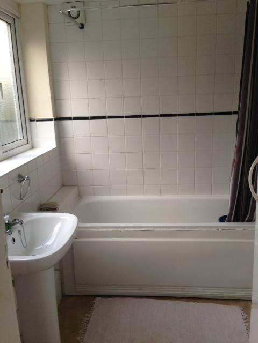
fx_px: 328
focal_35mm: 33
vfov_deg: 55.4
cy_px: 172
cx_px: 129
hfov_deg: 42.9
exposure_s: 1/60
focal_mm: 4.12
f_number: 2.4
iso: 50
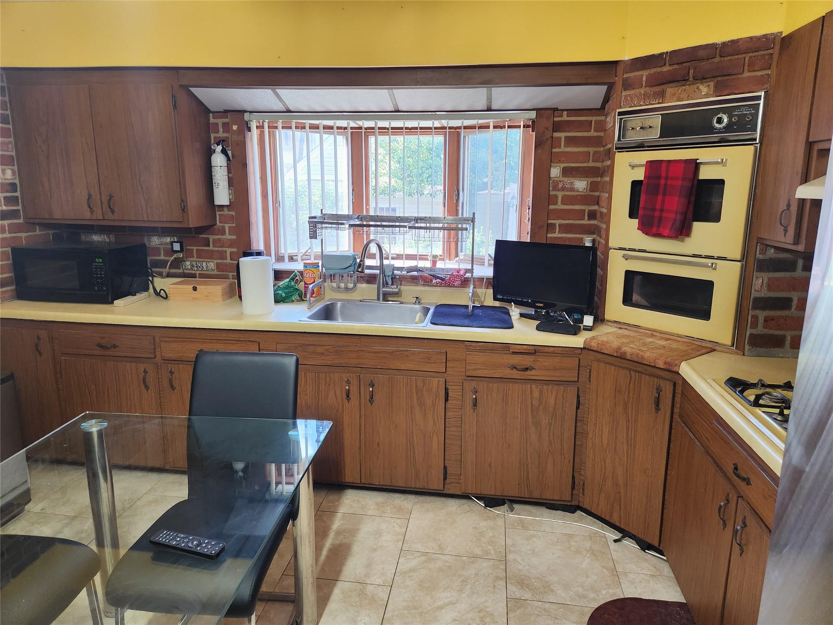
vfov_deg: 58.9
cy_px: 312
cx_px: 416
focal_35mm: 23
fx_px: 553
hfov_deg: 73.9
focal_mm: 5.4
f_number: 1.8
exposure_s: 1/120
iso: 250
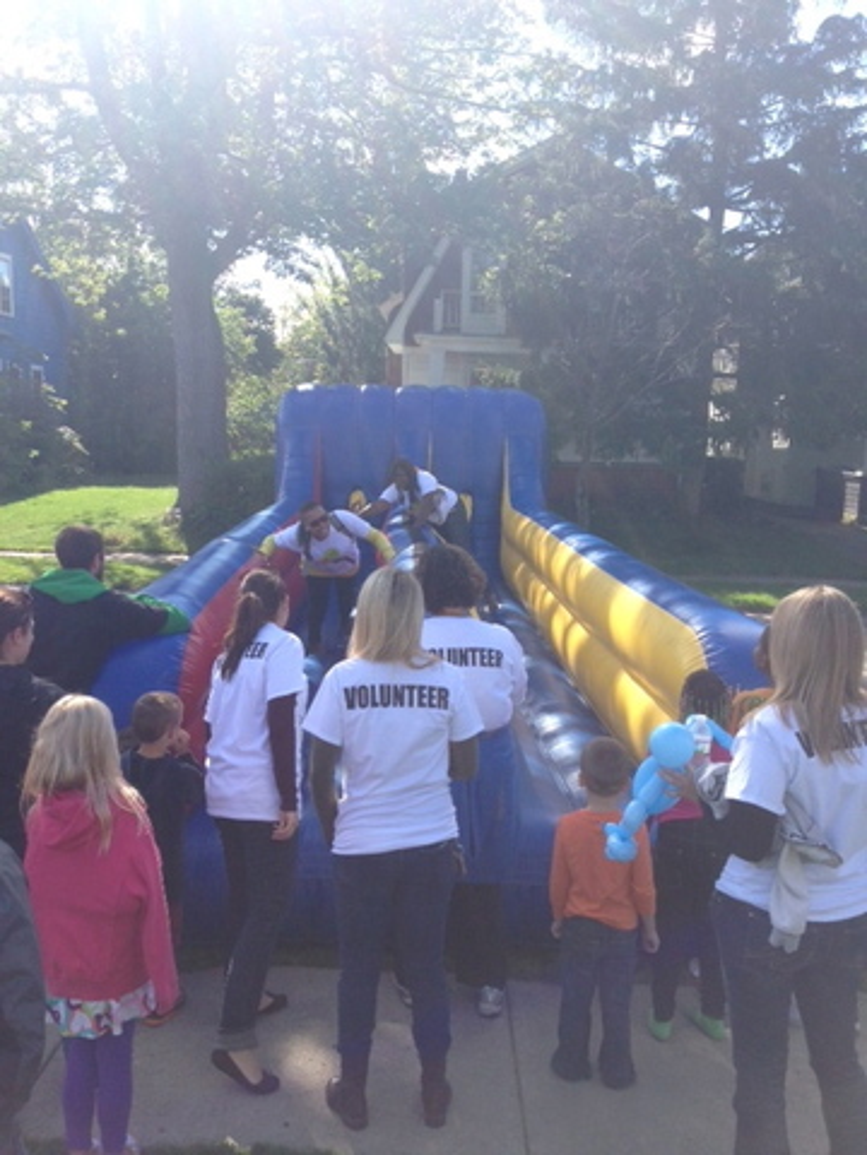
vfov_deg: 55.4
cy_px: 578
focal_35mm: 33
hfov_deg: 42.9
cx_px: 434
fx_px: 1102
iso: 50
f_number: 2.4
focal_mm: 4.13
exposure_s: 1/653
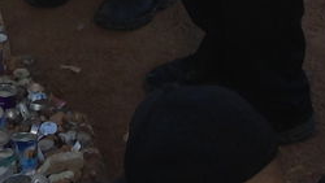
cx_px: 192
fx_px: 1733
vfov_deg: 5.7
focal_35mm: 201
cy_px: -318
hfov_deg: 10.7
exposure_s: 1/298
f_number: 2.4
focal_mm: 4.12
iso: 50
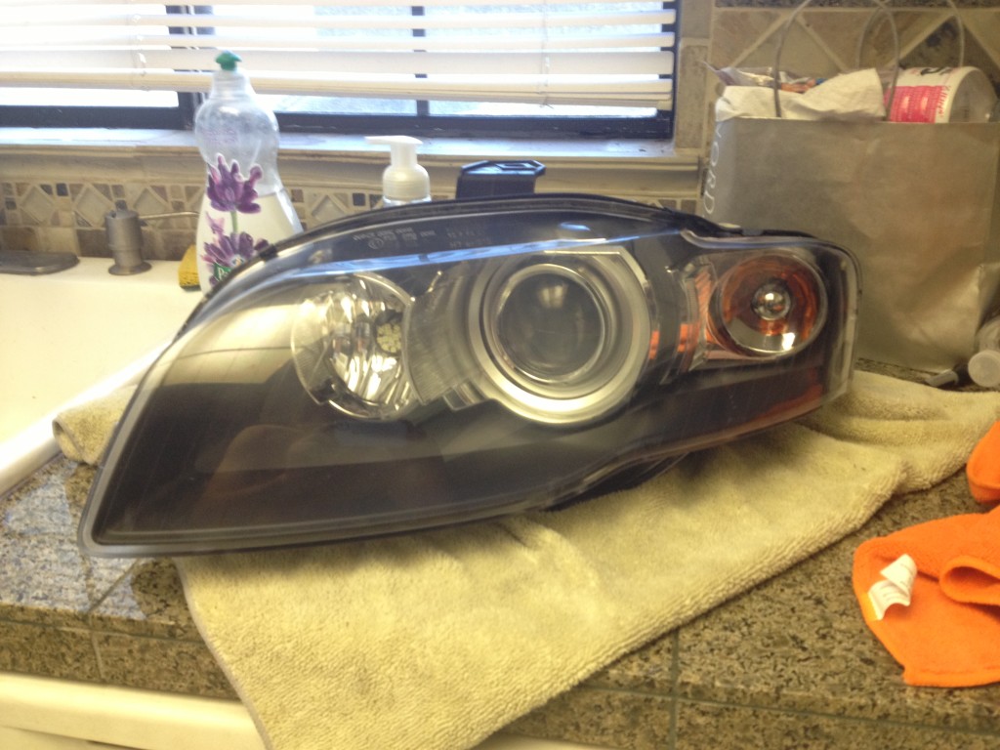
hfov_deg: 52.6
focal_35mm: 35
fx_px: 1011
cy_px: 375
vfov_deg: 40.7
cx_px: 500
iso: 100
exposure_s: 1/20
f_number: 2.4
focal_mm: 4.28
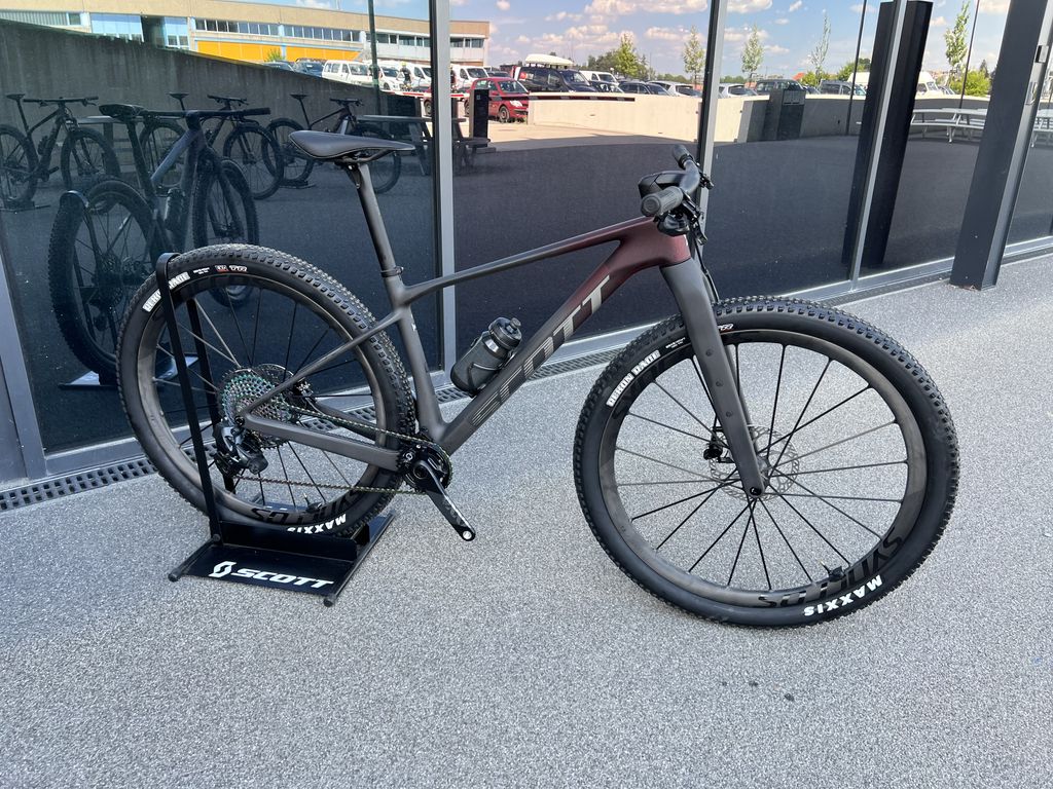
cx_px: 526
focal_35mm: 26
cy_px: 394
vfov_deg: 53.1
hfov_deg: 67.3
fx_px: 791
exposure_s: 1/160
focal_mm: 5.7
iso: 40
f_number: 1.5
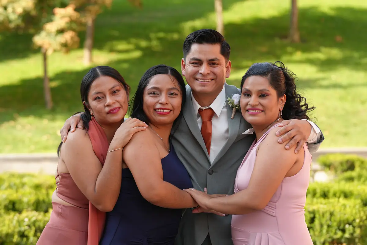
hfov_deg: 14.7
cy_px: 122
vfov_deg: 9.8
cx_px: 184
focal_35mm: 140
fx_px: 1422
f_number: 4
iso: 100
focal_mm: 93
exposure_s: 1/200
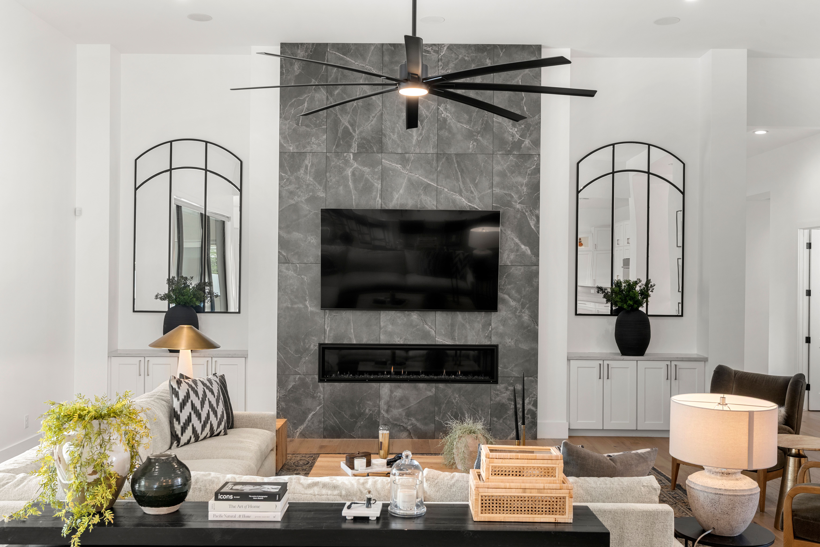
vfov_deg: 37.9
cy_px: 274
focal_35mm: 35
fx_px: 797
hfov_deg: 54.4
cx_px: 410
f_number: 9
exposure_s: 1/2.5
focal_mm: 35
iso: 320
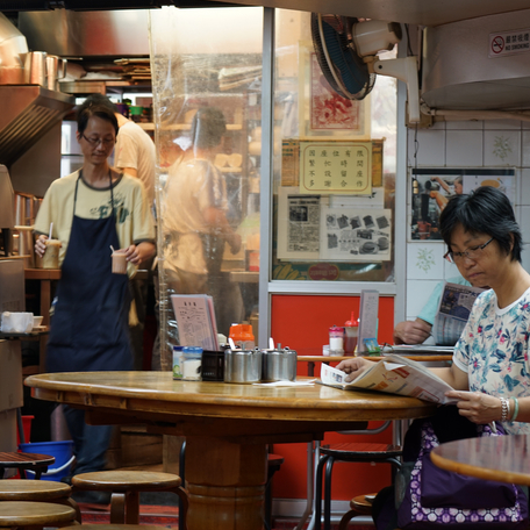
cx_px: 352
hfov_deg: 19.2
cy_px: 264
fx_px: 1559
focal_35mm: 90
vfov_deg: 19.3
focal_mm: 70
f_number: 5
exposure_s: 1/20
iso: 400
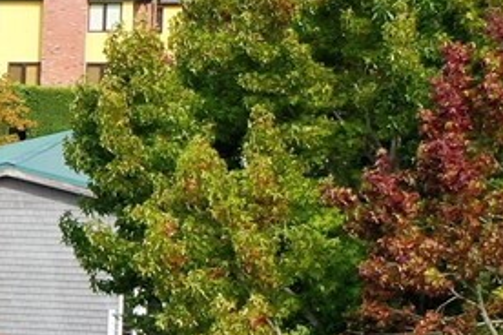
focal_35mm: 172
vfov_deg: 8.0
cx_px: -732
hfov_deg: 10.3
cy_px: 320
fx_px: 2403
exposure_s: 1/160
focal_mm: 10.26
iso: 100
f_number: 4.5
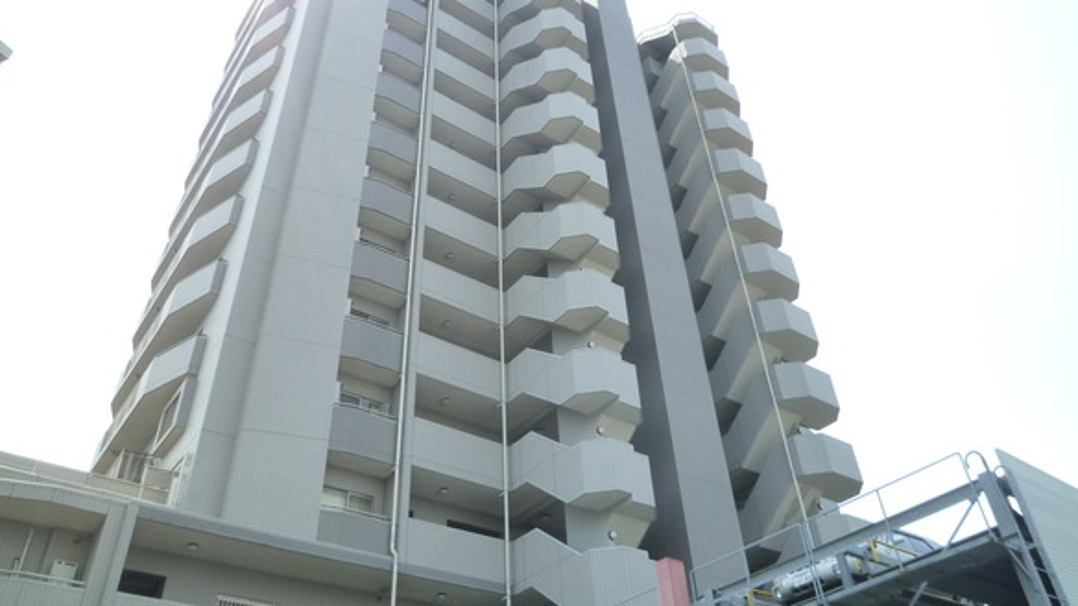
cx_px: 541
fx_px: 800
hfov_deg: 67.9
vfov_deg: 41.2
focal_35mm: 28
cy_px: 238
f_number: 4
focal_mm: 4.5
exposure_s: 1/320
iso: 125
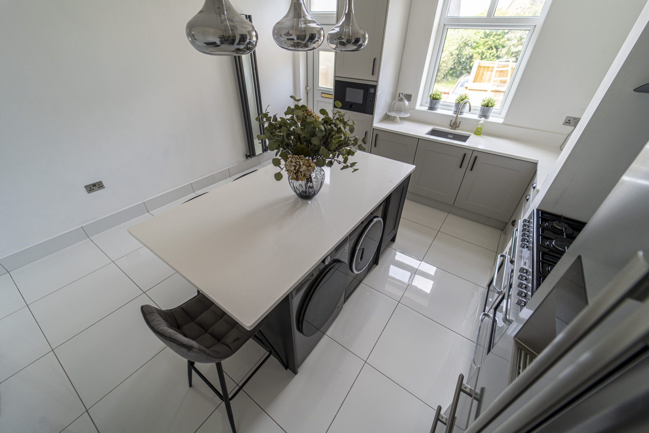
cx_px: 324
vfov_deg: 81.2
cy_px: 216
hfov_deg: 104.3
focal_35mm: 14
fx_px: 252
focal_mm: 14
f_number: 2.8
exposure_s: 1/125
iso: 160
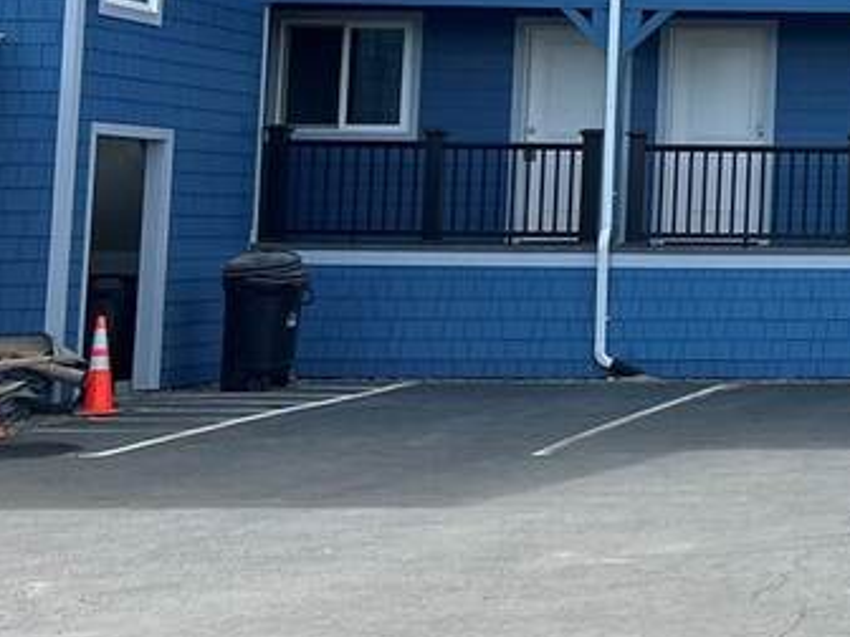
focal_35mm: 99
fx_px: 2431
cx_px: 1374
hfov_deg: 17.3
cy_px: -33
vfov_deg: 14.6
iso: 50
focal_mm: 5.7
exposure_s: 1/3460
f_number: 1.5
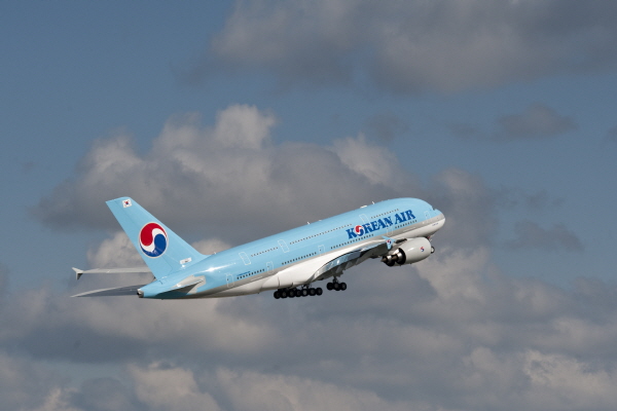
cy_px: 206
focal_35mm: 185
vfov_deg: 7.4
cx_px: 308
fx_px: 3170
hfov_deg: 11.1
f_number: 9
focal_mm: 185
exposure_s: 1/1600
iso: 320
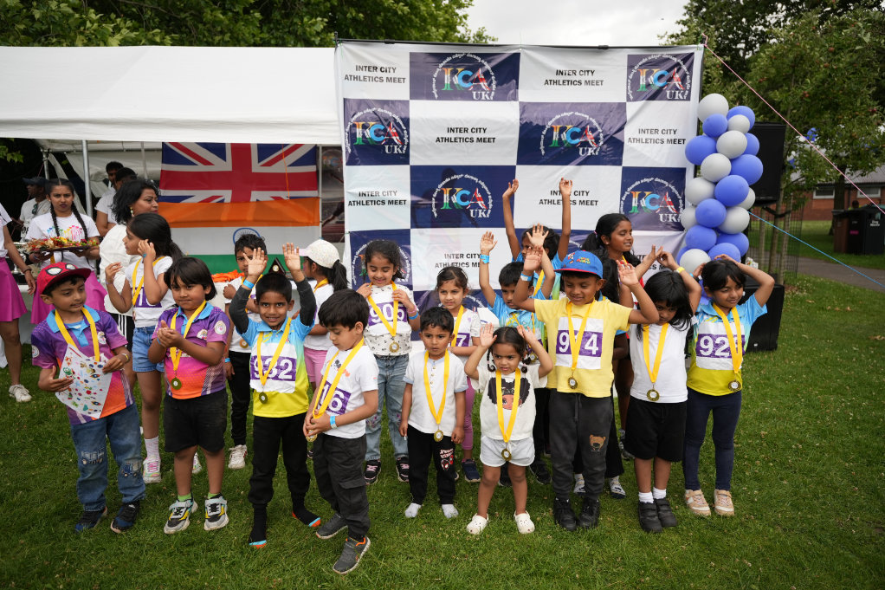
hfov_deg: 73.8
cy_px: 295
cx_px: 442
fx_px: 590
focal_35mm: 24
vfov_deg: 53.1
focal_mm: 24
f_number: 2.8
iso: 250
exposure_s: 1/2500
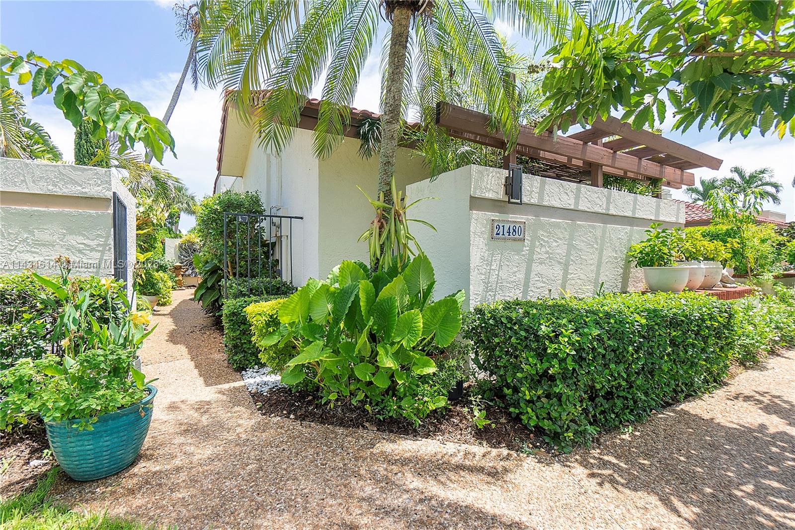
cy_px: 265
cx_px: 398
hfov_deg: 100.4
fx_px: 331
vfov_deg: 77.3
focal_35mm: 15
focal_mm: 10
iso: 200
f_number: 8
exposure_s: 1/640
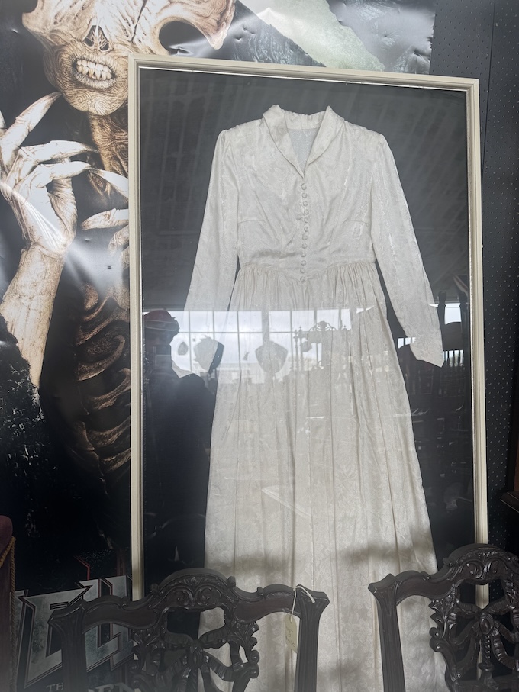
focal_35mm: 24
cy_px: 346
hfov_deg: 56.8
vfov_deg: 71.6
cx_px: 260
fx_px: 480
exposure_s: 1/121
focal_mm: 6.76
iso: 64
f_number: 1.78
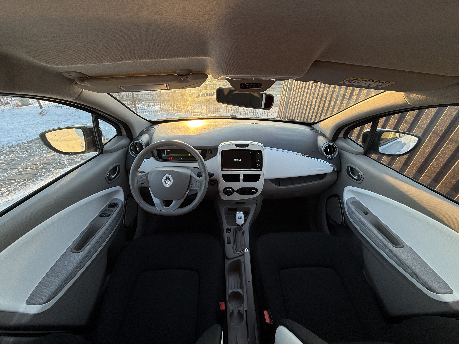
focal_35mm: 14
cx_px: 230
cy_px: 172
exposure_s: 1/99
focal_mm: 2.22
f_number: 2.2
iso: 50
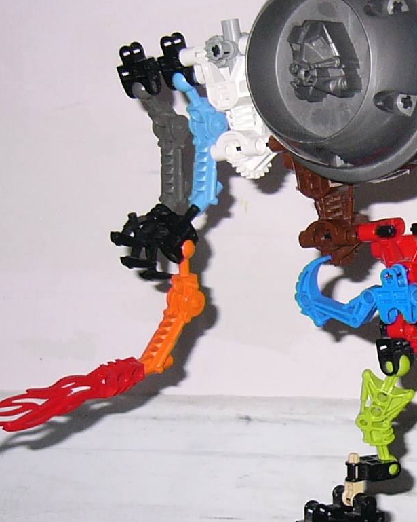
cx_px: 436
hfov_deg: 16.5
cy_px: 334
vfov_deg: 21.0
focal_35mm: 91
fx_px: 1404
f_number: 2.8
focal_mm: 5.8
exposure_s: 1/60
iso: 100
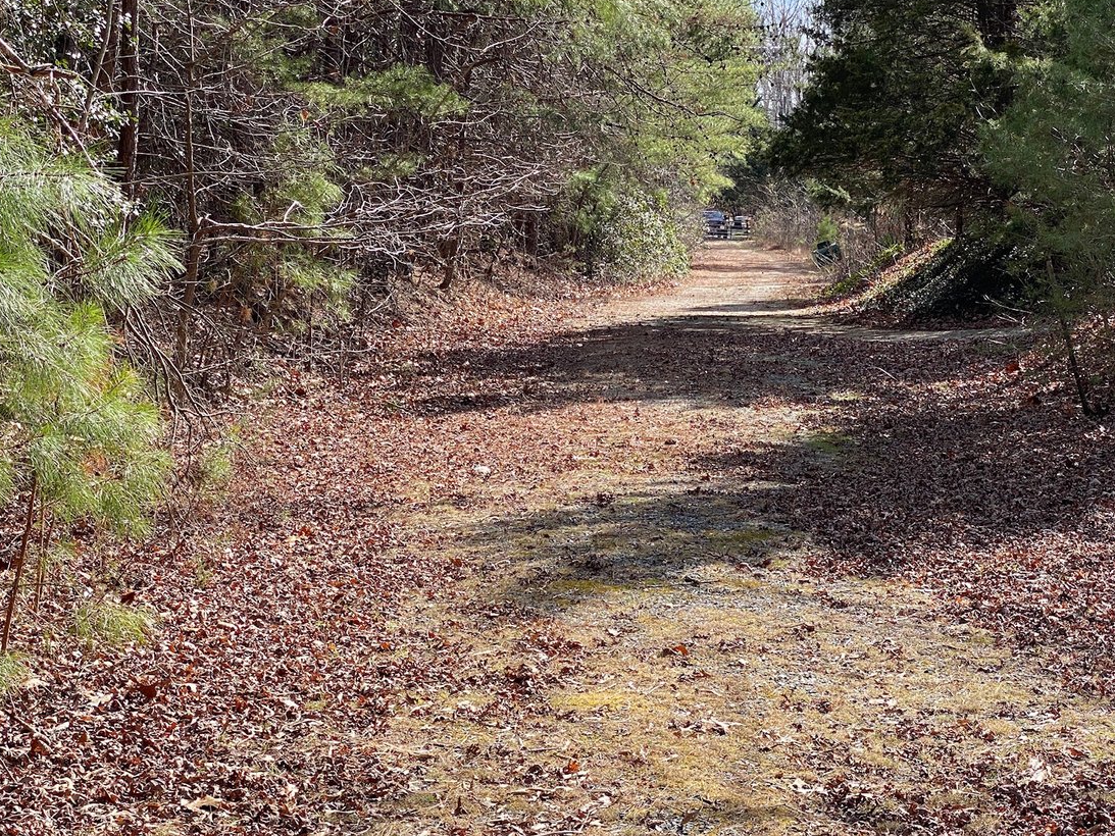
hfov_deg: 27.0
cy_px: 437
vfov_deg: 20.4
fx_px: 2319
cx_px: 642
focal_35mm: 72
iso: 20
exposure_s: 1/436
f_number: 2
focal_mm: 6
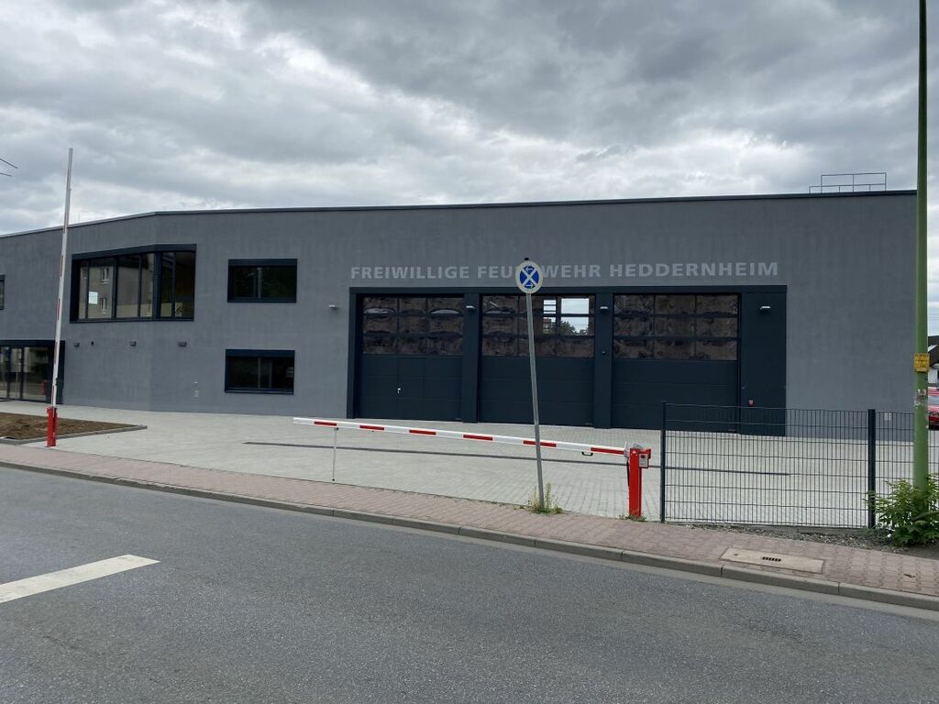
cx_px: 470
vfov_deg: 53.1
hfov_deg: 67.3
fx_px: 705
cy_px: 352
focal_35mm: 26
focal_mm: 4.25
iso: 32
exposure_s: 1/2028
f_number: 1.8
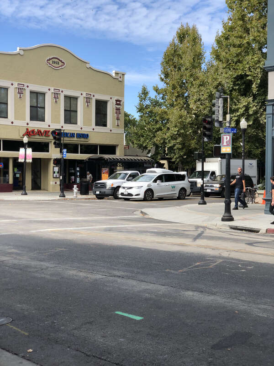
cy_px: 183
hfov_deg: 28.0
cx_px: 137
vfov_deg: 36.8
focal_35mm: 52
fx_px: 549
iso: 16
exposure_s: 1/476
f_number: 2.4
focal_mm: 6
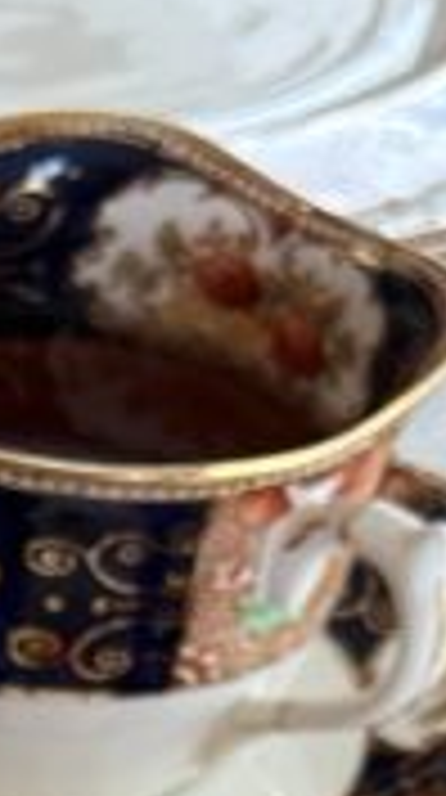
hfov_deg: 4.8
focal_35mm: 237
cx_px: -1135
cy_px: 1169
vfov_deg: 8.9
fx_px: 5004
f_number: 1.78
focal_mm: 6.76
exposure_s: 1/60
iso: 250
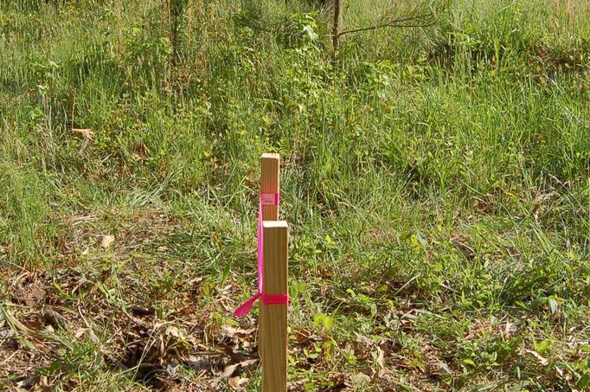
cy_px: 94
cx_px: 253
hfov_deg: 35.0
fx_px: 933
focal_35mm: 57
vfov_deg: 23.5
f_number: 8
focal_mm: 18
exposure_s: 1/250
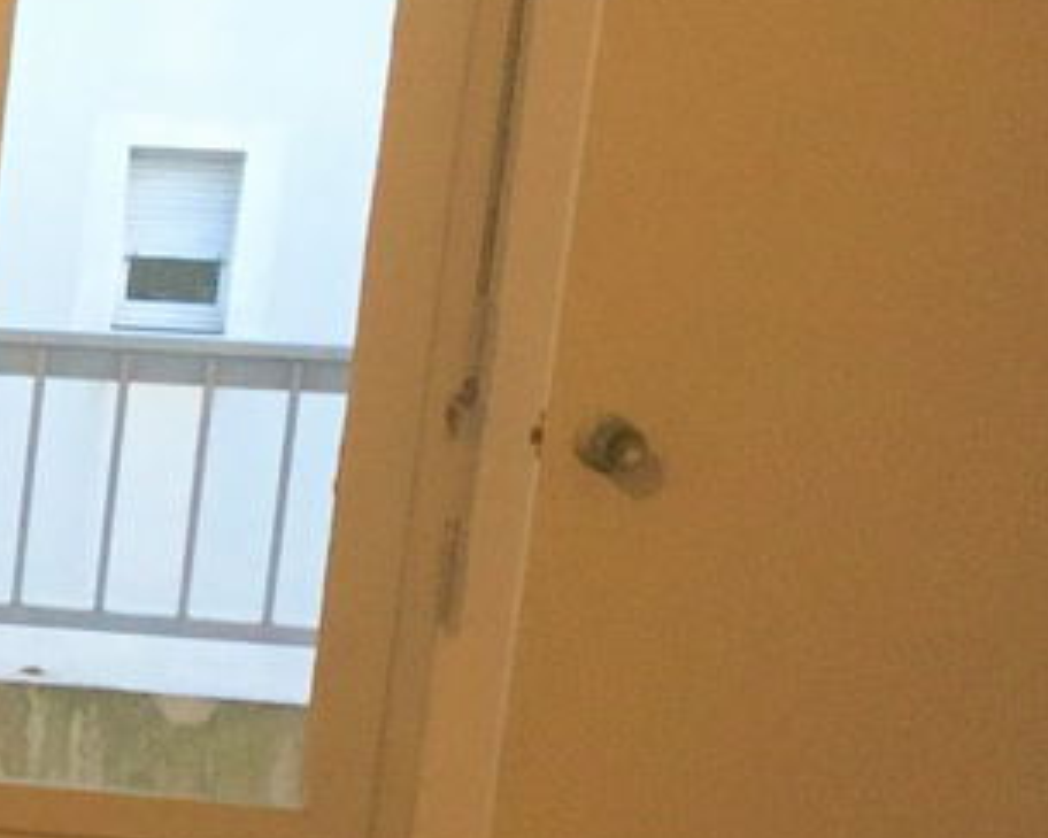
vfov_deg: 10.2
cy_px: 969
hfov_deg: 11.1
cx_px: -1351
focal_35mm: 149
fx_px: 4620
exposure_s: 1/33
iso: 200
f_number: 2.2
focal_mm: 4.15
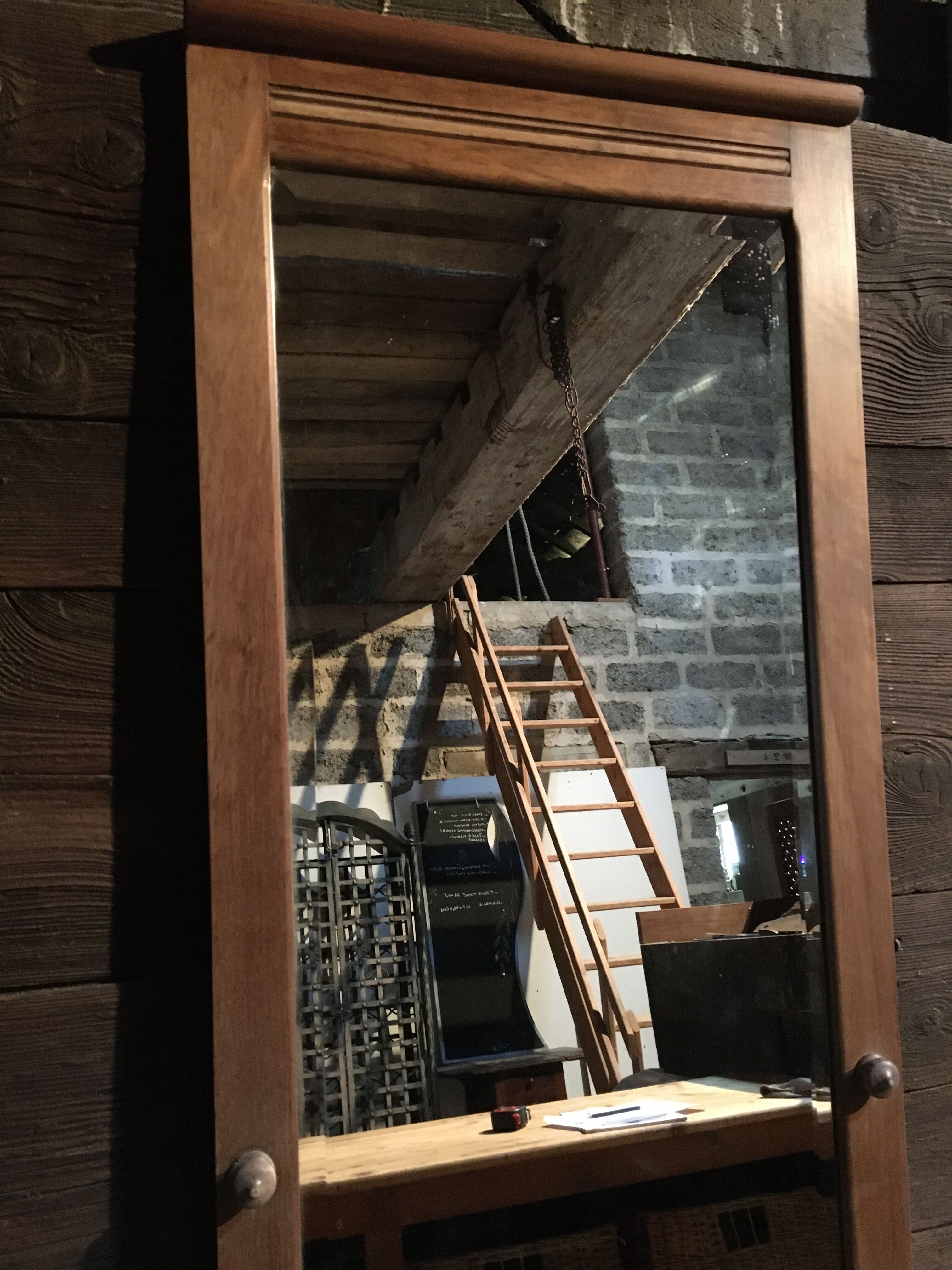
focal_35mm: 29
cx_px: 476
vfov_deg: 61.7
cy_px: 635
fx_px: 1063
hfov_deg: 48.2
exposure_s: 1/17
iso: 320
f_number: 2.2
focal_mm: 4.15
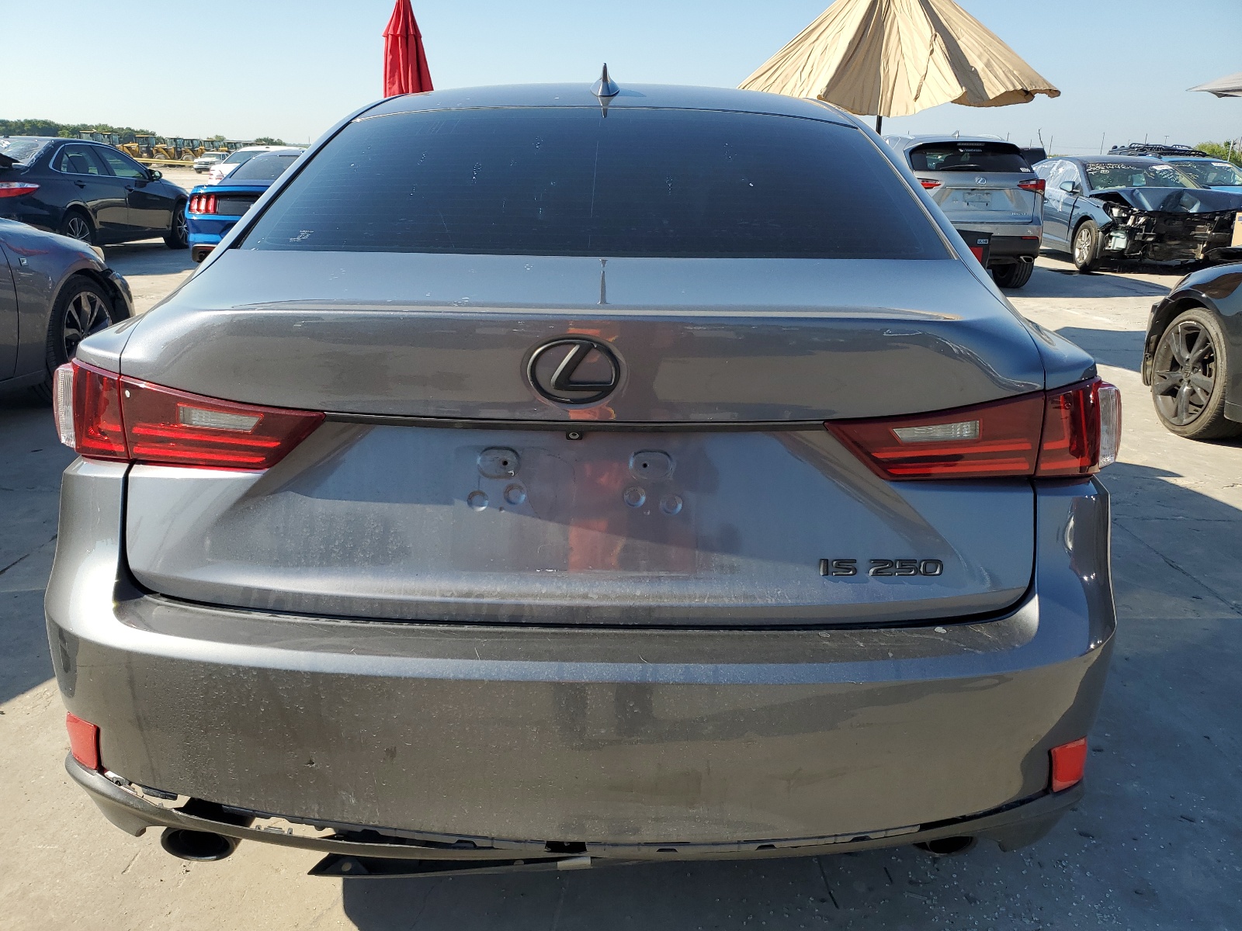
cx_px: 621
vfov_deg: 53.1
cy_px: 466
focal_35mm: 26
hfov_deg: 67.3
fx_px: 933
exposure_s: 1/2000
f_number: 1.5
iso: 50
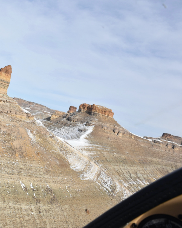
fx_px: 263
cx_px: 23
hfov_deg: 36.2
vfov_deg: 46.9
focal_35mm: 39
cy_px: 112
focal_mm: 18
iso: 200
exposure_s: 1/500
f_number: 11
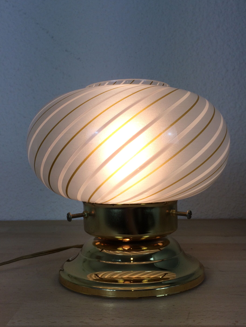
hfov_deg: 36.8
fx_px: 370
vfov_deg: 47.9
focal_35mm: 39
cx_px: 128
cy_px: 160
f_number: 2.2
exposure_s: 1/186
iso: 32
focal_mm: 4.15
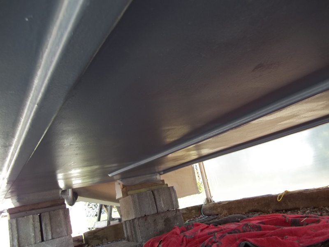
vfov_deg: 44.2
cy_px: 124
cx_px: 164
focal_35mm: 32
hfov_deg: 56.8
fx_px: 304
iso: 64
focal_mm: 5.7
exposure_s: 1/125
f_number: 2.9
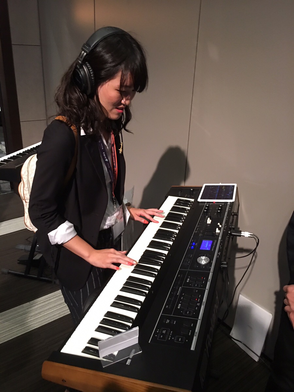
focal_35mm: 29
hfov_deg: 48.2
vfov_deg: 61.7
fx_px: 328
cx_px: 147
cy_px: 196
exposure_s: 1/15
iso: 80
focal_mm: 4.15
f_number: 2.2
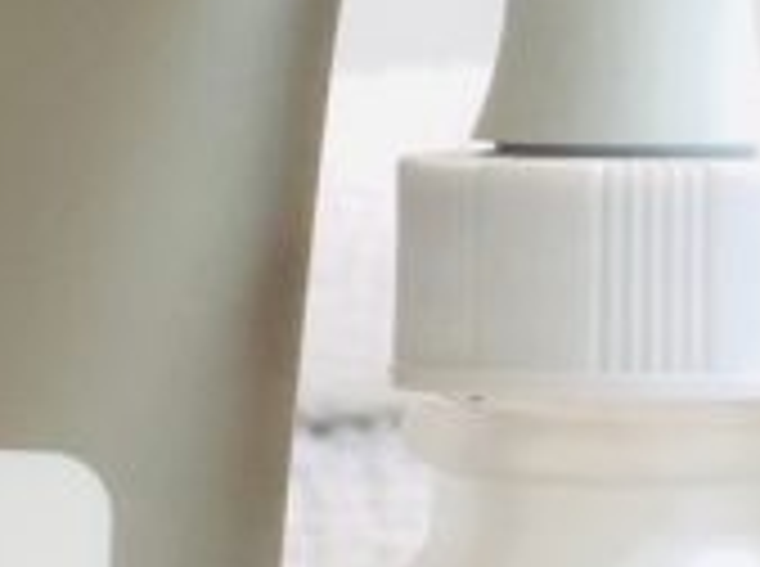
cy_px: 450
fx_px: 7296
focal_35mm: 333
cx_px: -603
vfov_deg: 4.4
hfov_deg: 5.9
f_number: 2.4
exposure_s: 1/60
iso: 40
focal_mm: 6
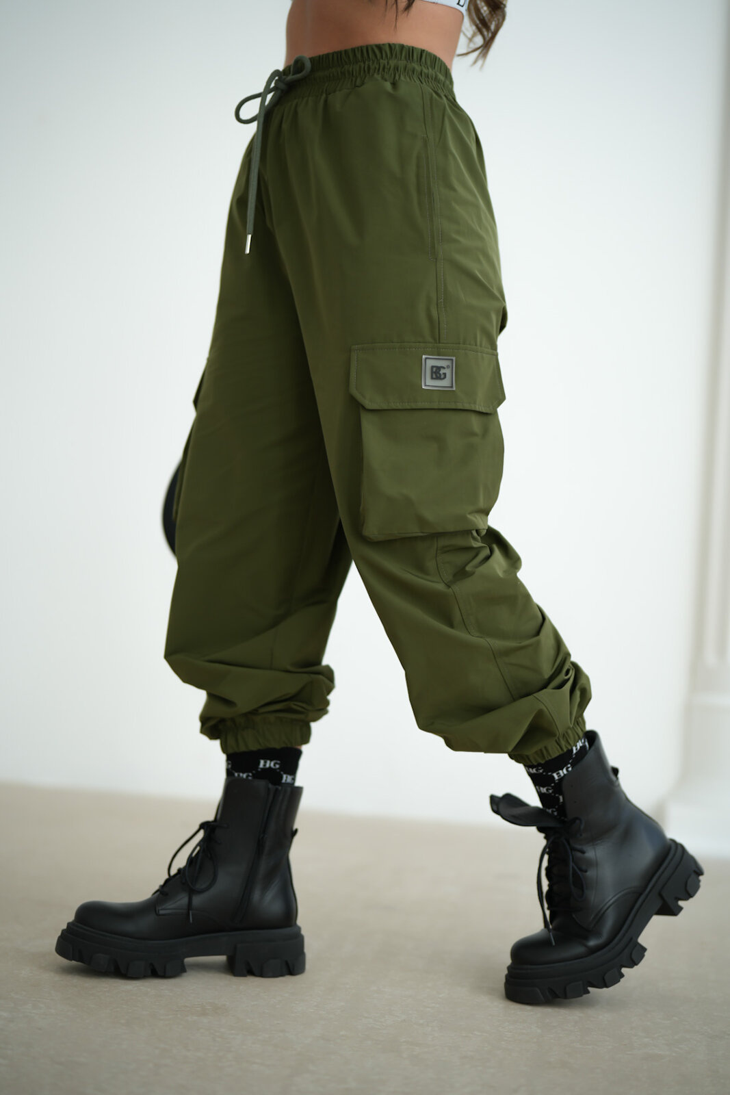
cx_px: 365
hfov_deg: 27.0
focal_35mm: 50
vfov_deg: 39.6
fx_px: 1520
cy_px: 548
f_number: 1.4
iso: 100
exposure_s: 1/500
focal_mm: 50
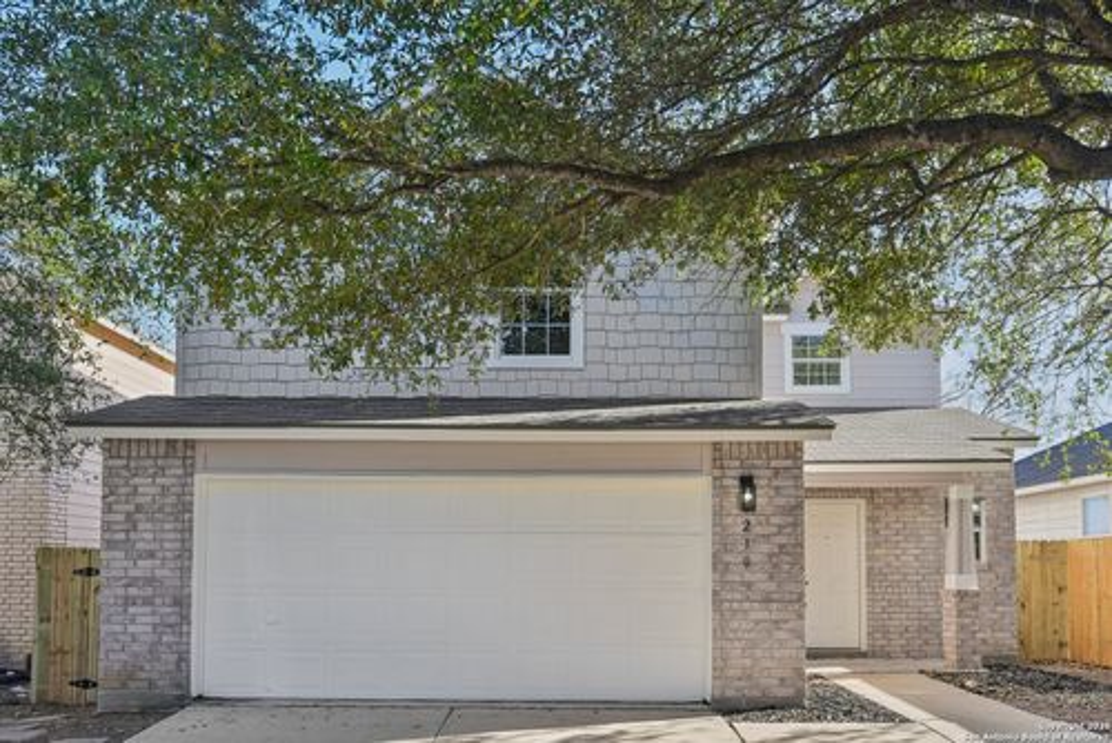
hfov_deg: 67.4
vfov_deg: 48.0
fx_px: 834
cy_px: 372
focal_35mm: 27
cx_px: 556
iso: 400
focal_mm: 27
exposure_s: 1/125
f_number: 8
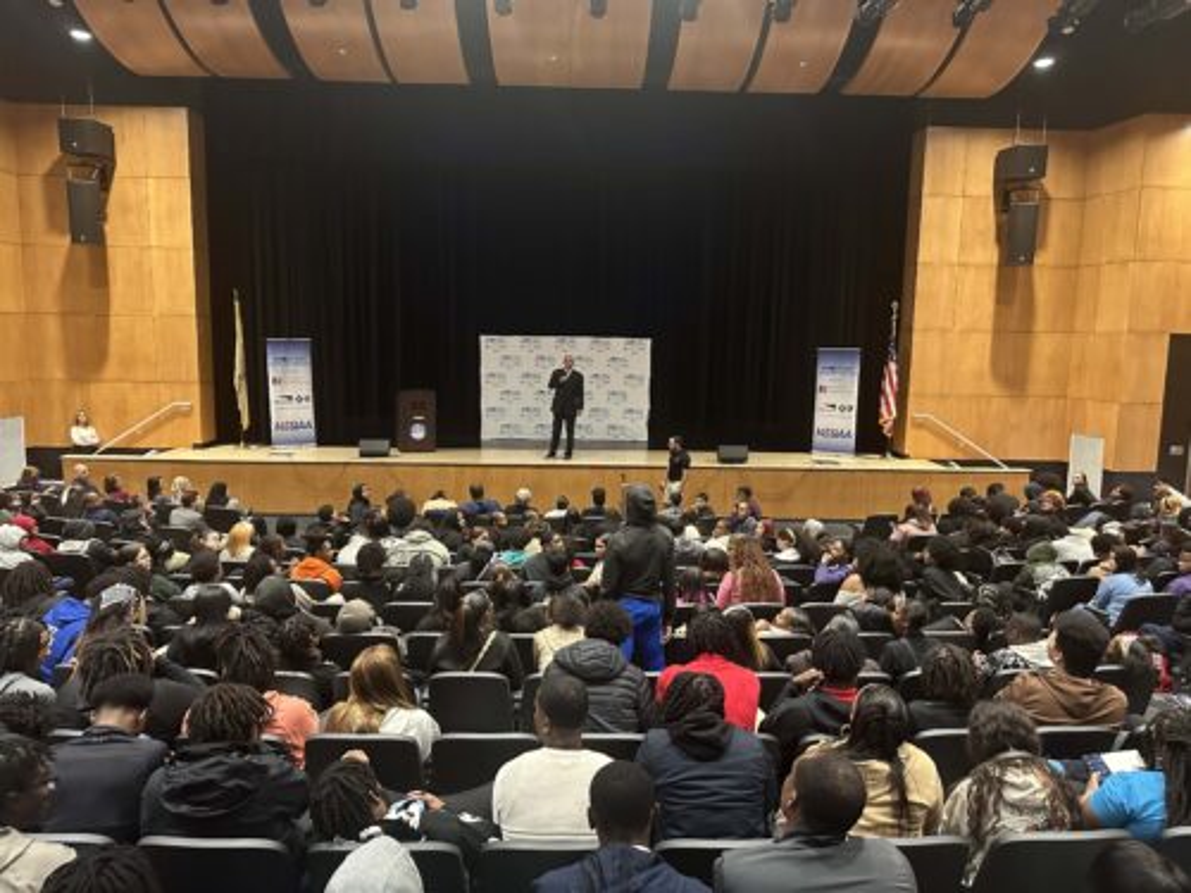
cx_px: 596
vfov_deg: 56.8
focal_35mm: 24
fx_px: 826
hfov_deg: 71.6
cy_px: 446
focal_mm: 6.86
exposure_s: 1/48
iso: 1000
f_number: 1.78
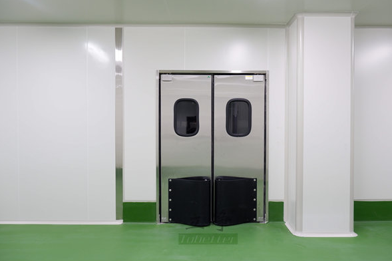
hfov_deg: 71.5
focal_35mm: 25
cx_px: 206
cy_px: 130
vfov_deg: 51.2
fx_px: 272
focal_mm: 15.2
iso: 400
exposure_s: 1/25
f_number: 3.5
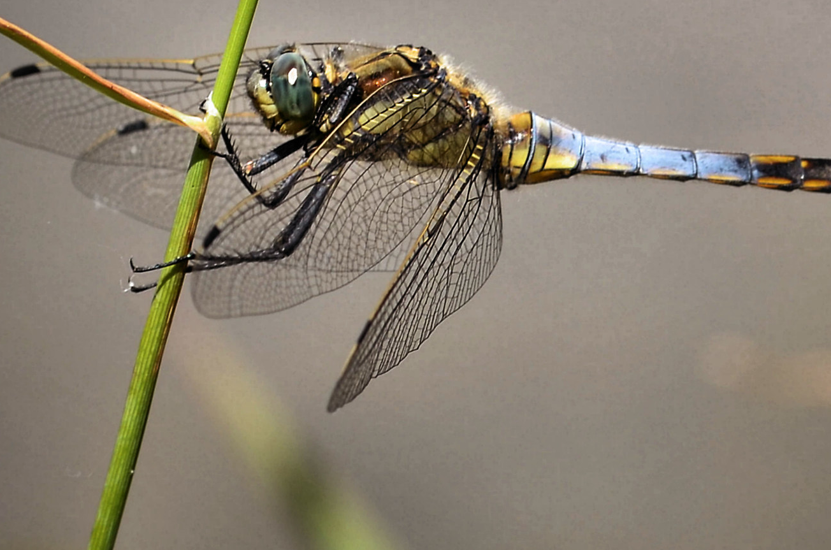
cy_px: 184
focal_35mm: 290
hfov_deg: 7.1
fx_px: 6677
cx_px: 409
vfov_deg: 4.7
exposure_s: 1/250
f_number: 8
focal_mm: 105
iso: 100
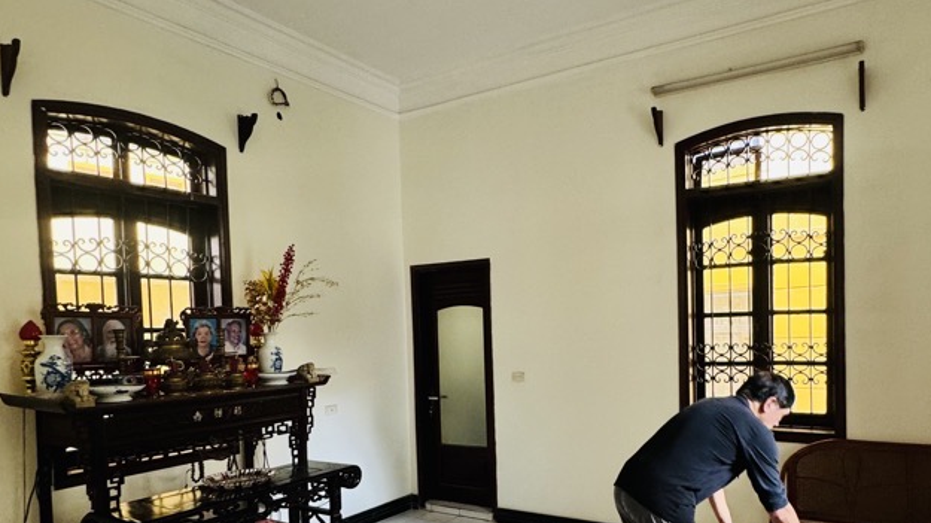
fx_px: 617
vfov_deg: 45.1
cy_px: 355
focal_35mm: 25
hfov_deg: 73.6
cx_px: 536
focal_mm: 2.22
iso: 200
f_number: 2.2
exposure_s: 1/50
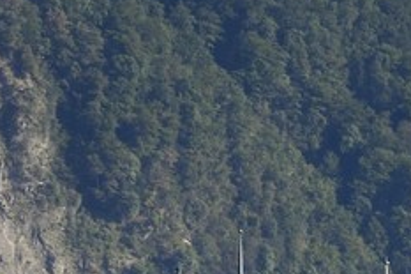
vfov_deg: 1.5
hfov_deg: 2.3
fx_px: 10176
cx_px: 1293
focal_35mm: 892
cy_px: 235
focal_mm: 130
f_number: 10
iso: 200
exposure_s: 1/320
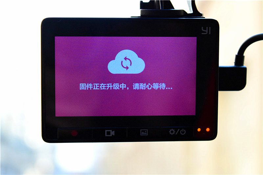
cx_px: 132
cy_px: 88
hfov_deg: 24.6
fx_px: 603
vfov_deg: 16.5
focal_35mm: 82
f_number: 5.6
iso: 3200
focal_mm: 55
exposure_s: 1/800
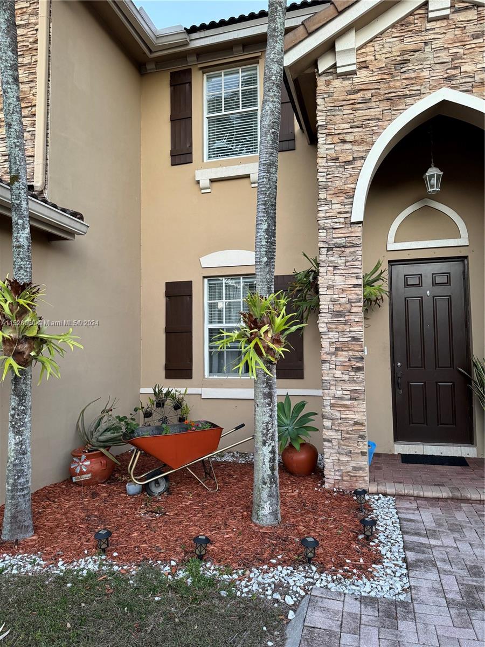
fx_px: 448
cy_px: 324
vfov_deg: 71.6
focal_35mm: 24
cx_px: 242
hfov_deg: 56.8
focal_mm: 6.86
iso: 200
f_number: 1.78
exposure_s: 1/99
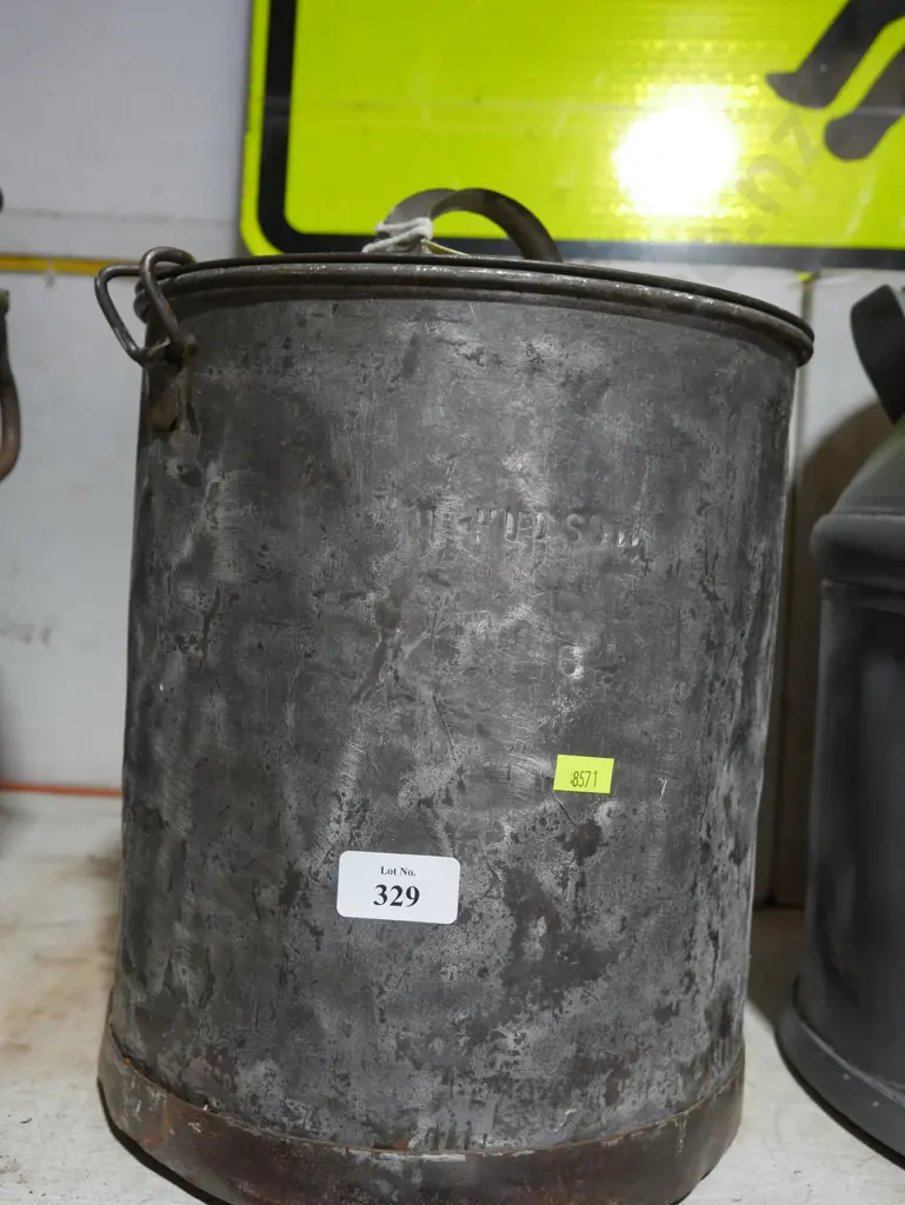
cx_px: 452
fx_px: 1254
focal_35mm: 36
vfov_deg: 51.3
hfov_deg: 39.7
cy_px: 602
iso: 400
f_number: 4
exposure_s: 1/60
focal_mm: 18
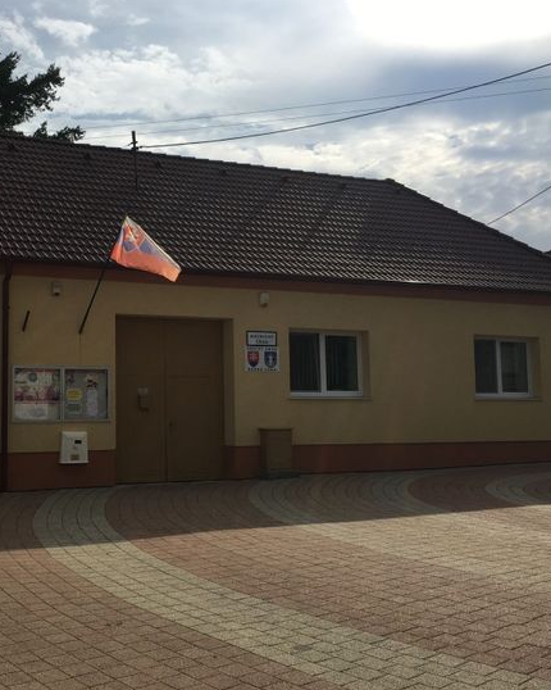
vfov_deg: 45.8
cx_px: 111
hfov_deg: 36.1
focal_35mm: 40
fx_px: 816
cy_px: 340
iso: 25
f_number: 2.2
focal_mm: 4.15
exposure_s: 1/3846
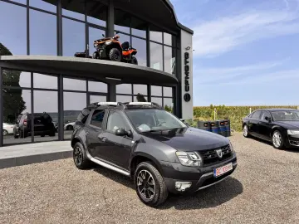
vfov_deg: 56.8
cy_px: 112
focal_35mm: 24
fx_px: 207
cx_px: 150
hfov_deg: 71.6
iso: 80
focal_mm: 6.76
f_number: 1.78
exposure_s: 1/3597
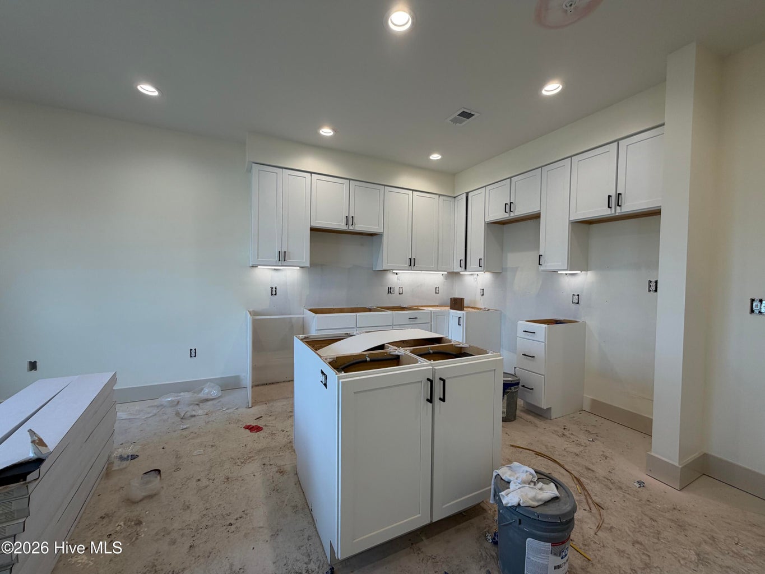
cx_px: 382
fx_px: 309
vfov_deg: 85.7
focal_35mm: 14
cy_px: 287
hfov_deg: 102.1
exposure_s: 1/120
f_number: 2.2
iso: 64
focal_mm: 2.22
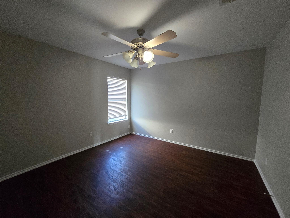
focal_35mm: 13
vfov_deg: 89.9
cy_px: 109
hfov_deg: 106.2
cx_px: 145
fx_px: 109
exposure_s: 1/60
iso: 1000
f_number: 2.2
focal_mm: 2.2
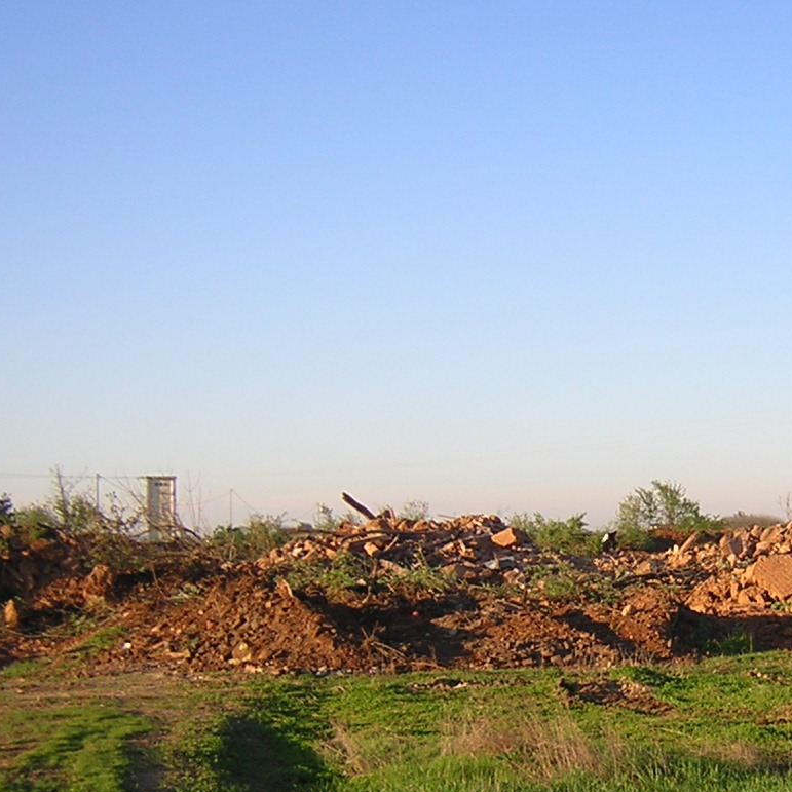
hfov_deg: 25.3
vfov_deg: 26.0
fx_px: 1708
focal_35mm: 66
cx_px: 714
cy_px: 518
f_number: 2.6
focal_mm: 4.7
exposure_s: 1/485
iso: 100
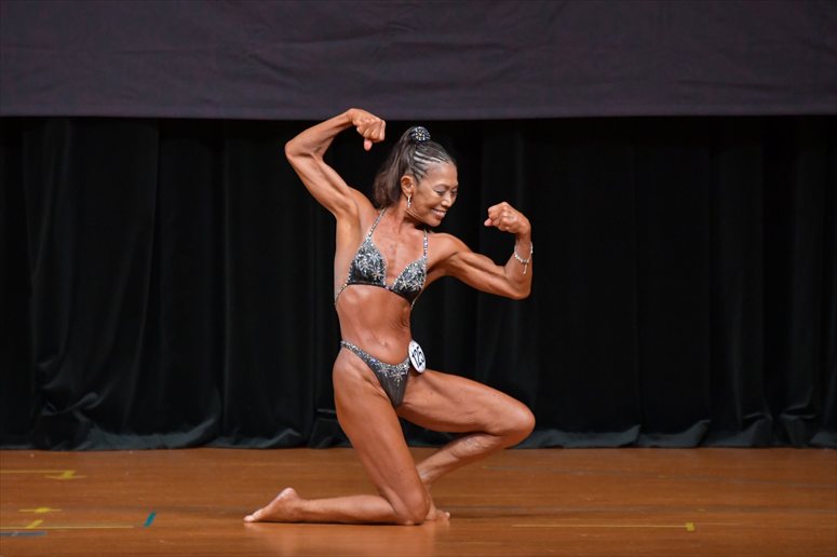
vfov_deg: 4.0
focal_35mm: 345
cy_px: 278
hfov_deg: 6.0
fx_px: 8017
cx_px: 418
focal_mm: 230
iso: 4000
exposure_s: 1/400
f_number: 5.6
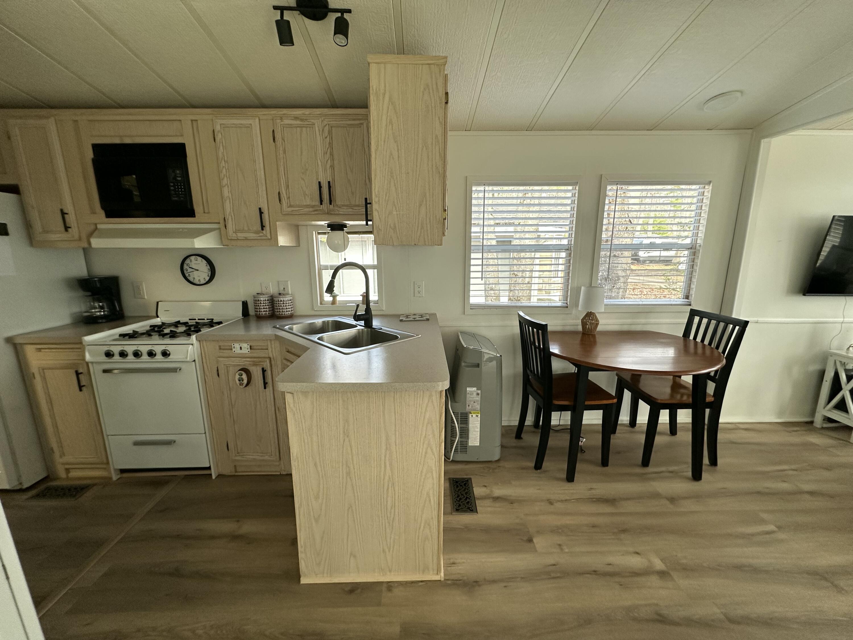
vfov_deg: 85.7
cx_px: 426
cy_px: 320
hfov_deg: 102.1
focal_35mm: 14
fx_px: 345
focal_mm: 2.22
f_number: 2.2
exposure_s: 1/99
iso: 125
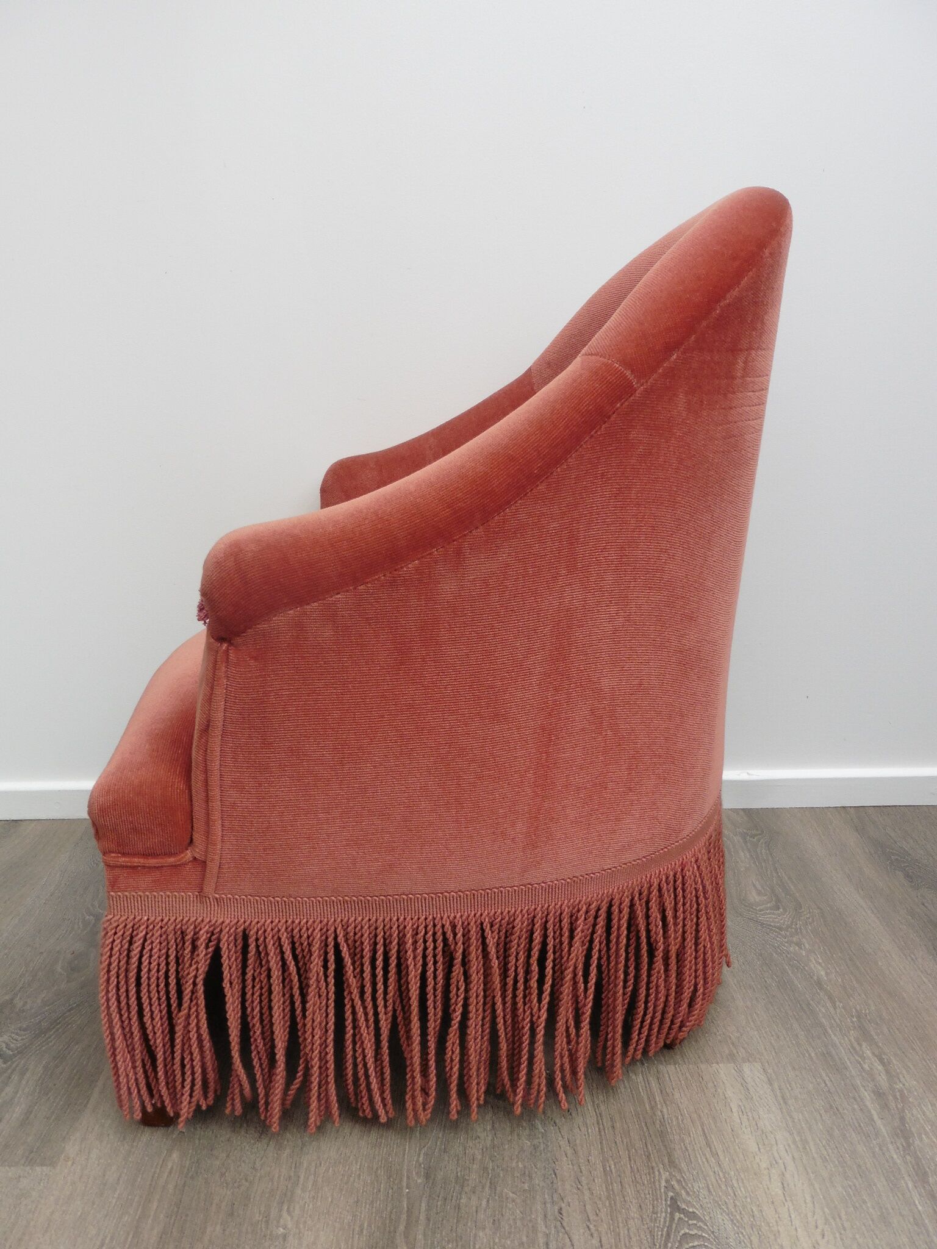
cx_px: 468
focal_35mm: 27
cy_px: 624
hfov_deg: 51.4
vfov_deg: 65.3
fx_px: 974
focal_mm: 4.8
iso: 100
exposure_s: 1/80
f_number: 3.4
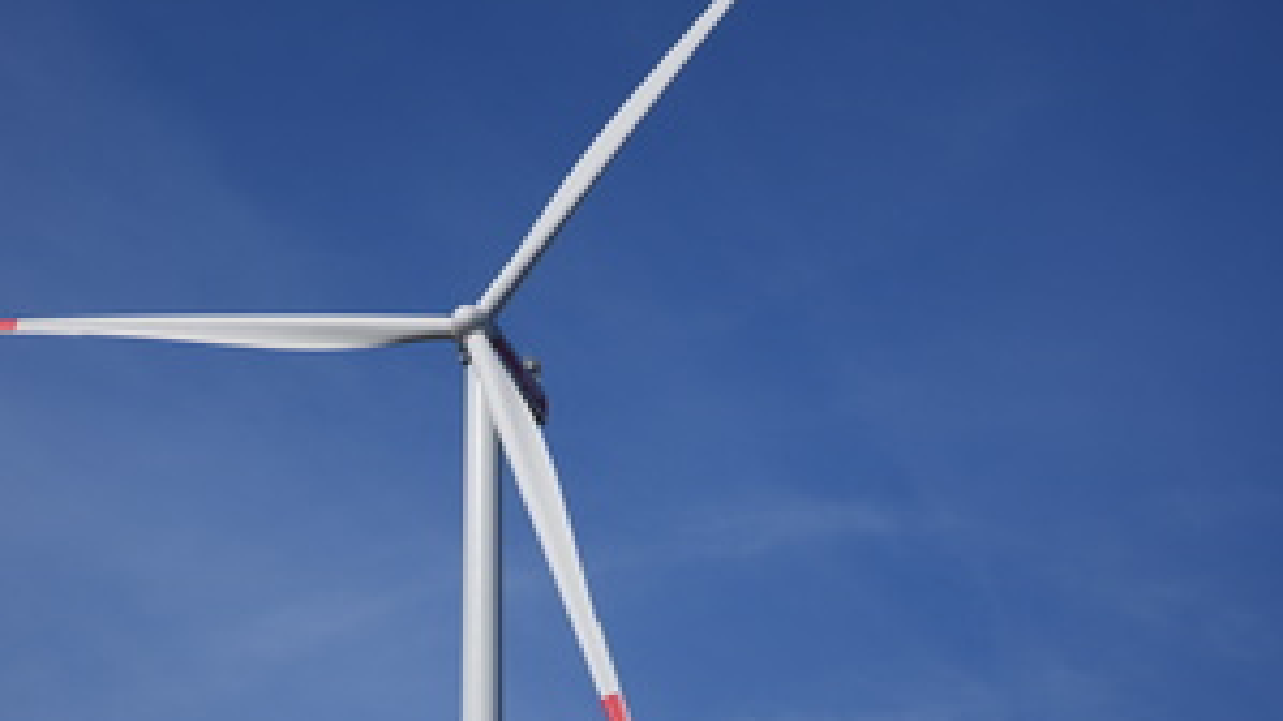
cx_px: 442
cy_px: 427
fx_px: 2846
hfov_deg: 25.3
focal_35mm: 84
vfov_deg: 14.4
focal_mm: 48.4
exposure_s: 1/8000
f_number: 2.8
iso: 160
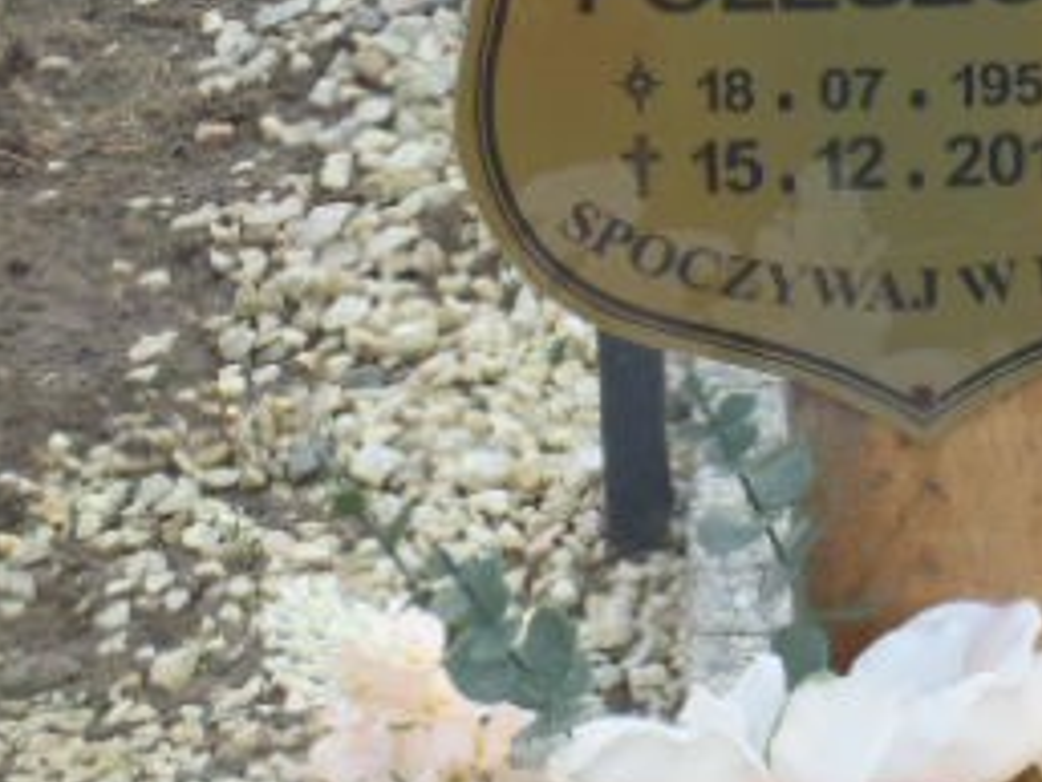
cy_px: 413
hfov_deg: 7.8
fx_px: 7649
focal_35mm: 254
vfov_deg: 5.9
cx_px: 989
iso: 200
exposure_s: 1/100
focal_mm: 18.2
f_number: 5.1
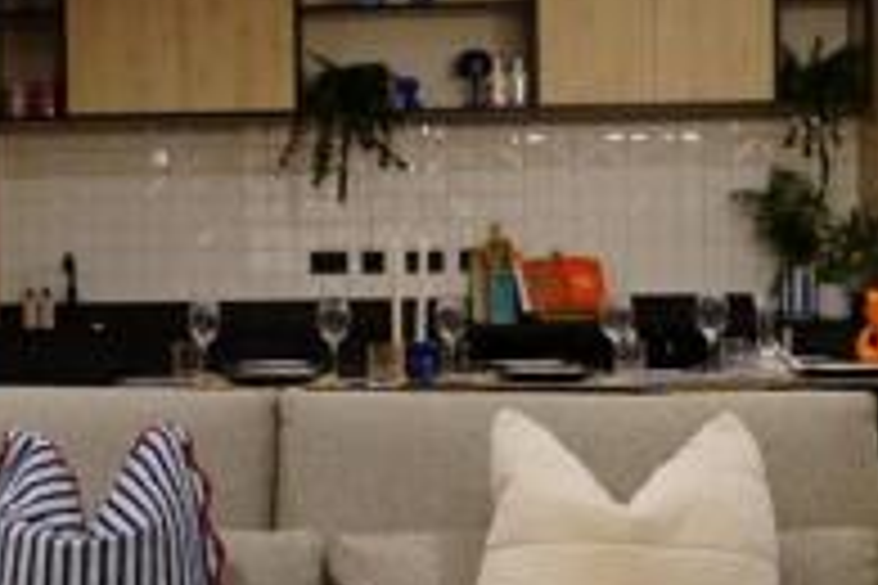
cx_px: 225
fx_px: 2317
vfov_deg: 14.4
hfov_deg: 21.3
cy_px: 317
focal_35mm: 95
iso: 1000
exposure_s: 1/60
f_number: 4
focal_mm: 39
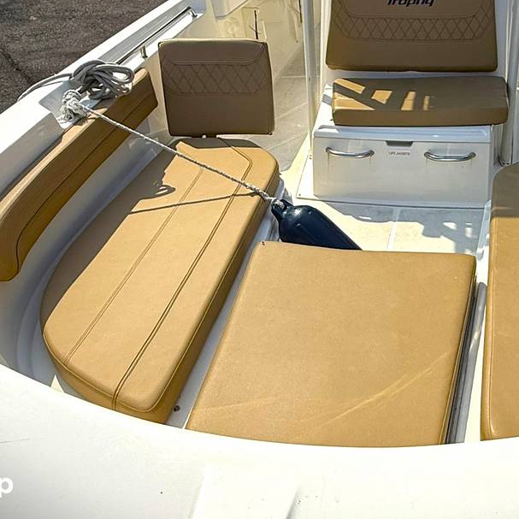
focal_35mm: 32
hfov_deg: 49.6
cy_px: 220
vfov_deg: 50.9
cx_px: 373
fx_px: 543
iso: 50
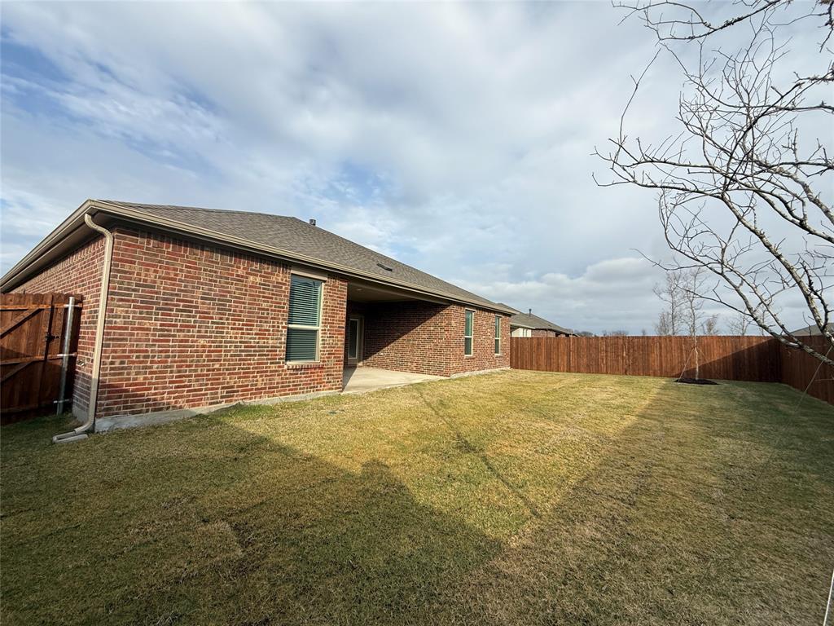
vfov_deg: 85.7
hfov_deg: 102.1
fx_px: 337
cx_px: 417
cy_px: 313
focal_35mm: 14
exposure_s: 1/1656
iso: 50
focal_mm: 2.22
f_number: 2.2
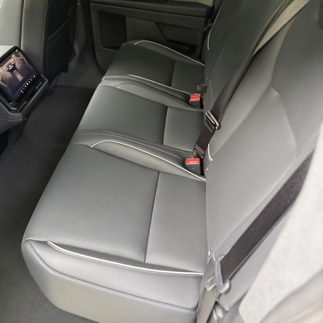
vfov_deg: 54.9
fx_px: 306
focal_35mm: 29
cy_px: 120
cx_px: 157
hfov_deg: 55.6
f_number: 1.78
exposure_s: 1/42
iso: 800
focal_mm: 6.76
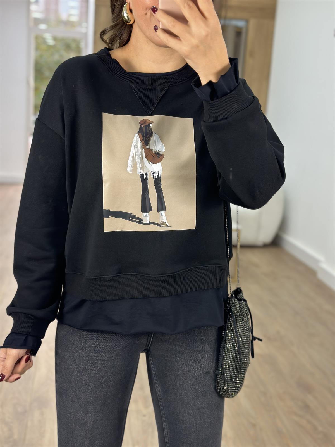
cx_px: 168
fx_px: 619
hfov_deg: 30.3
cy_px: 224
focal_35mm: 48
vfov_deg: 39.7
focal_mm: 6.86
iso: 125
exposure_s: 1/100
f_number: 1.78
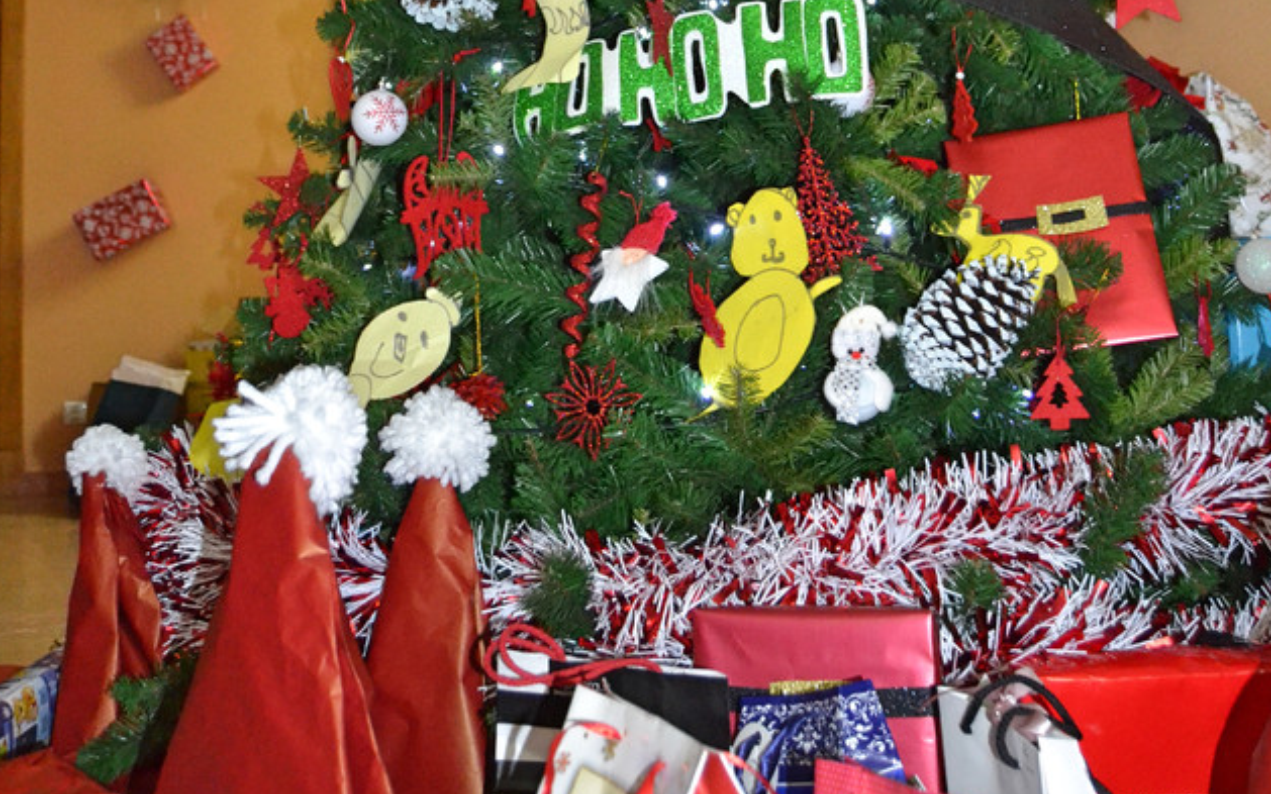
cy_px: 12
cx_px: 632
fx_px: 1455
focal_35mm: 42
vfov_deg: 28.7
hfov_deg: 47.2
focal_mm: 18
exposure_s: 1/60
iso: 3200
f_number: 3.5
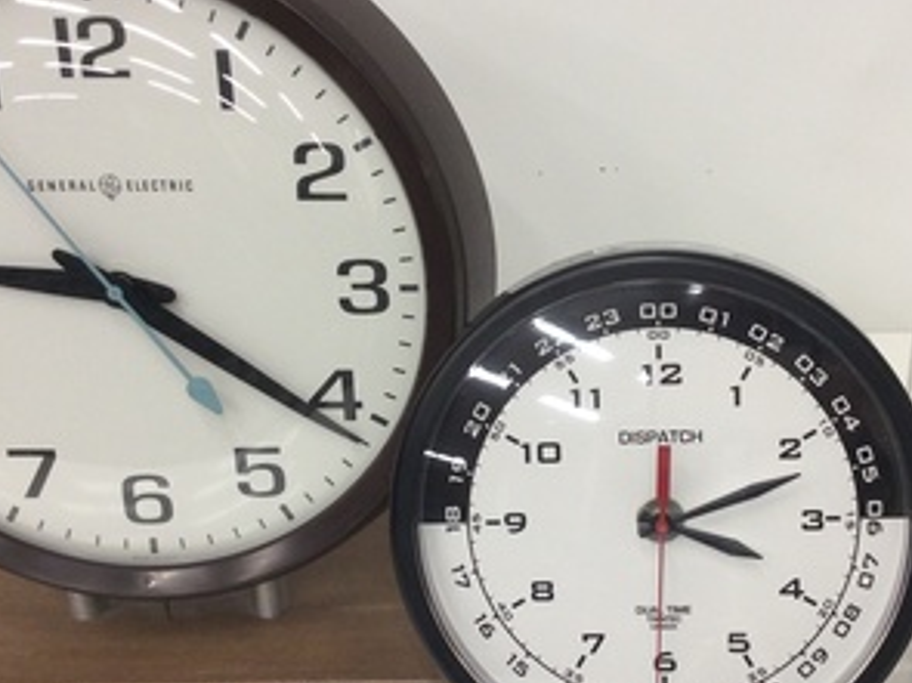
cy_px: 394
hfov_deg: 36.6
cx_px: 569
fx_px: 1369
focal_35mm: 52
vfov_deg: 28.0
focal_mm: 3.3
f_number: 2.4
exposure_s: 1/24
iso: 64
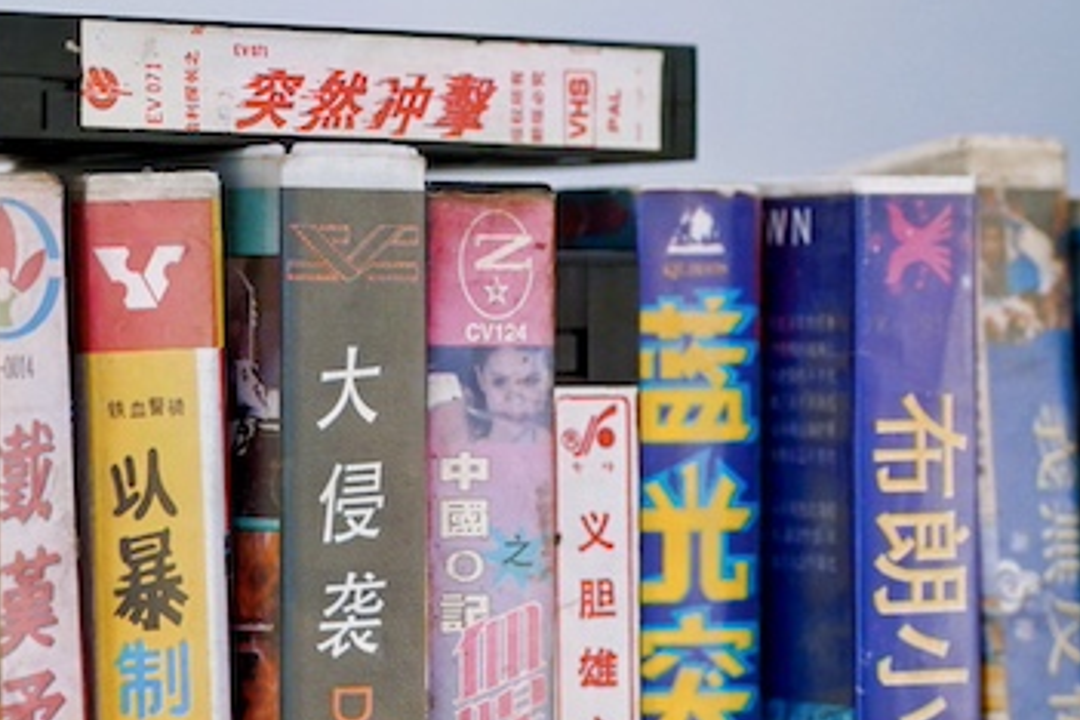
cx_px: 649
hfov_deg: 11.0
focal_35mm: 187
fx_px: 5623
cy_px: 546
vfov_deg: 7.3
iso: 1600
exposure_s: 1/200
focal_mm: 82.2
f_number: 2.8
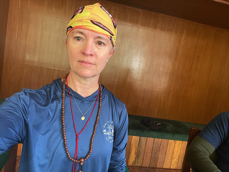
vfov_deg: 58.9
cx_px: 114
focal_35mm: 23
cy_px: 86
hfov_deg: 73.9
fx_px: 152
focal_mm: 2.71
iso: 125
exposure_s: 1/60
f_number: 2.2
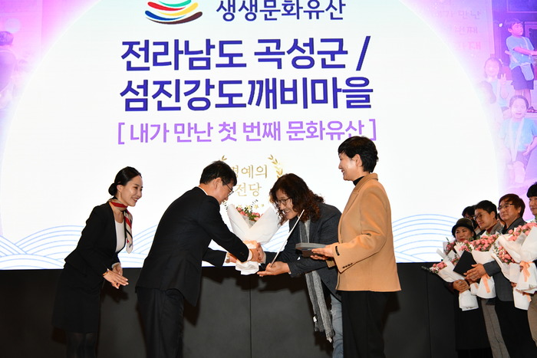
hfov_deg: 39.6
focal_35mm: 50
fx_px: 746
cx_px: 268
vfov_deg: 27.0
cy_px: 179
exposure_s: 1/160
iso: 2000
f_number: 5
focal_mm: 50
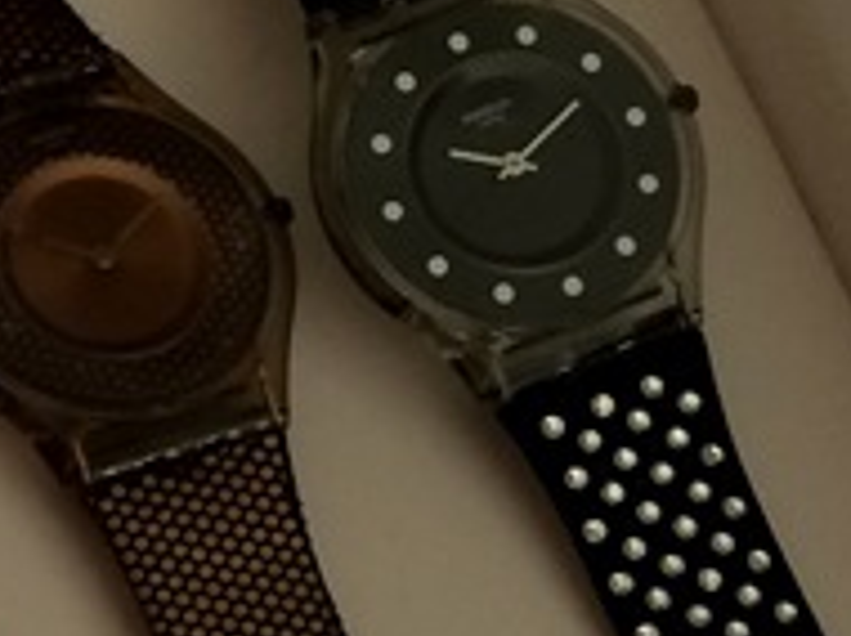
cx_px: -985
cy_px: 752
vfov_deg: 9.0
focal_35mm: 162
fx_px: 3978
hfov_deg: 10.9
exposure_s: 1/40
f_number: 2.2
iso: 50
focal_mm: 4.12
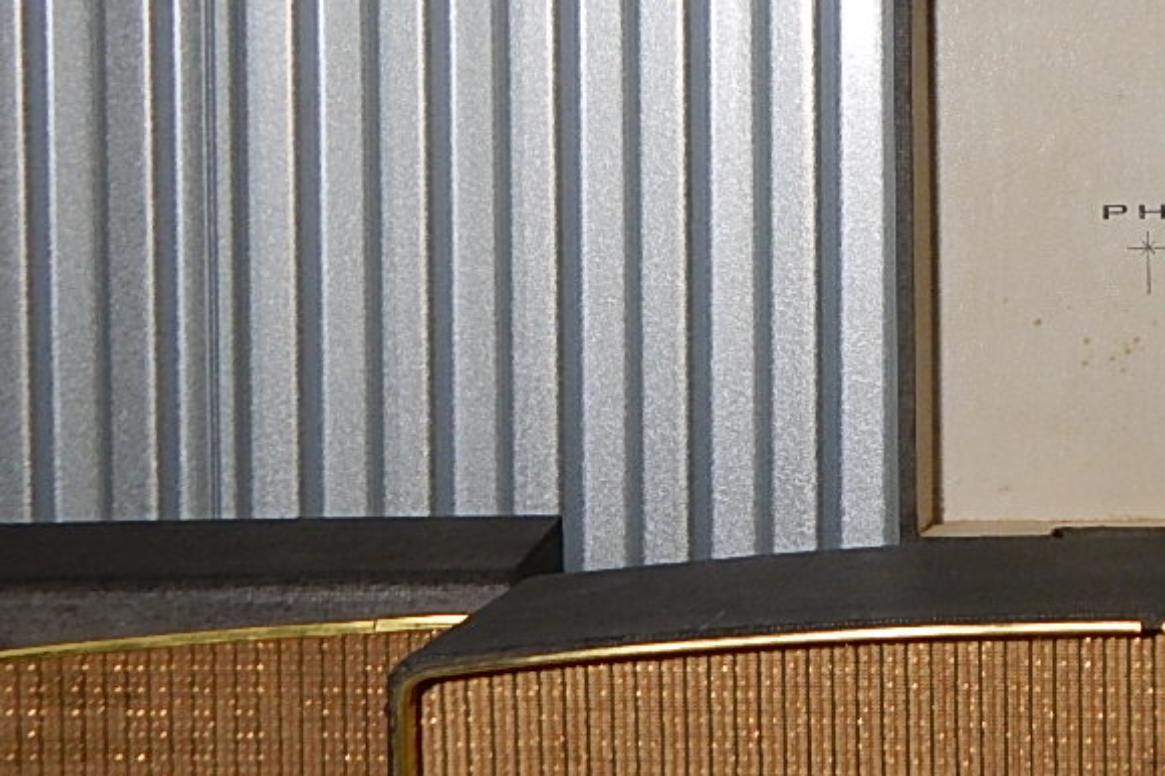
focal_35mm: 89
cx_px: 1233
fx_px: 2878
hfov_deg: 21.8
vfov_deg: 15.3
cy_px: 183
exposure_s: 1/30
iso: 200
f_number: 3.2
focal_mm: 5.6
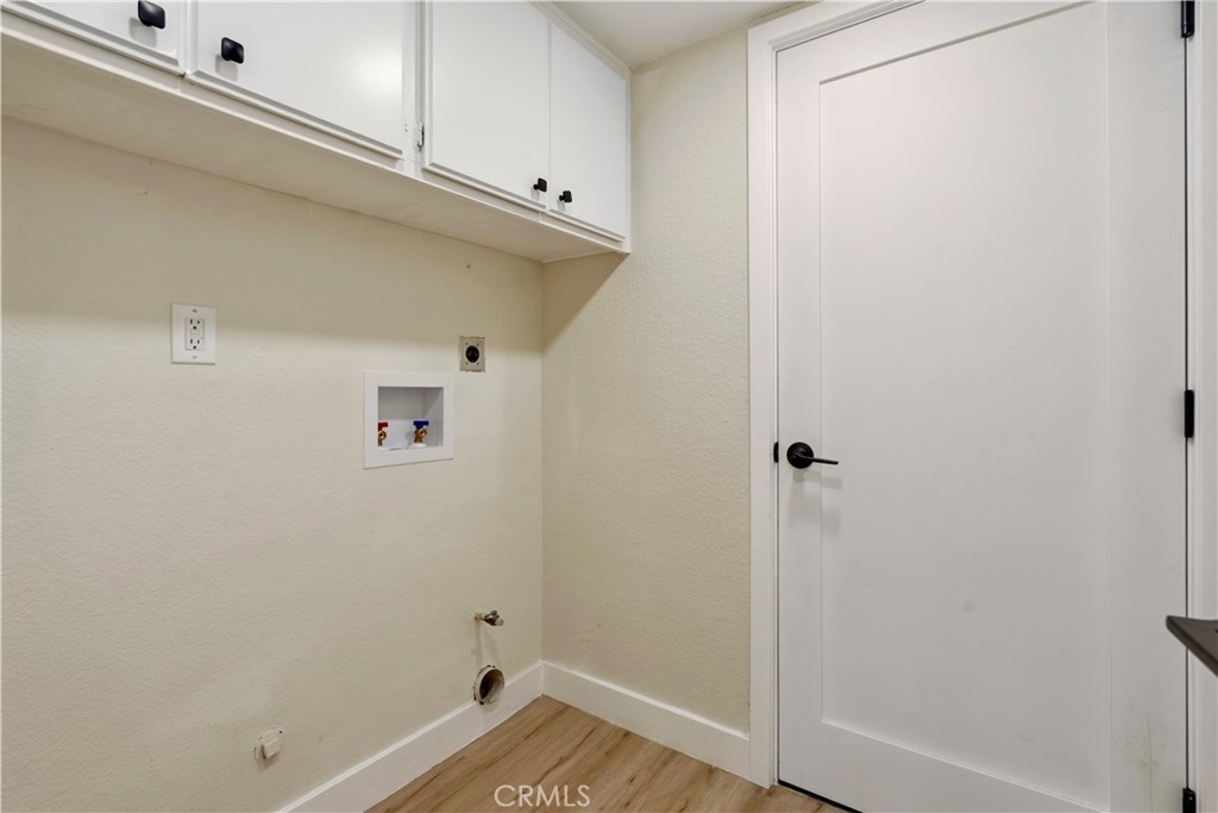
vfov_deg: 73.8
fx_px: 541
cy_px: 406
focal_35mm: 16
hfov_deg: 96.7
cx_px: 609
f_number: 8
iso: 100
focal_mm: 16
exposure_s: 1/10
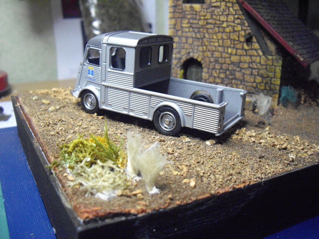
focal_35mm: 38
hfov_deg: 49.0
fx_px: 350
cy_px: 120
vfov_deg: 37.7
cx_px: 160
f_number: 2.8
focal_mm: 7.9
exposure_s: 1/40
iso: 800
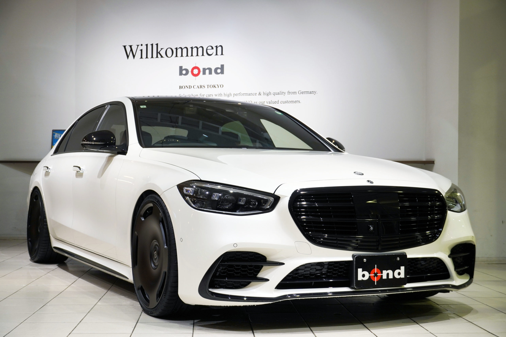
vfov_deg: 25.1
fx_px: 759
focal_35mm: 54
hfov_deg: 36.9
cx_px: 253
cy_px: 168
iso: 200
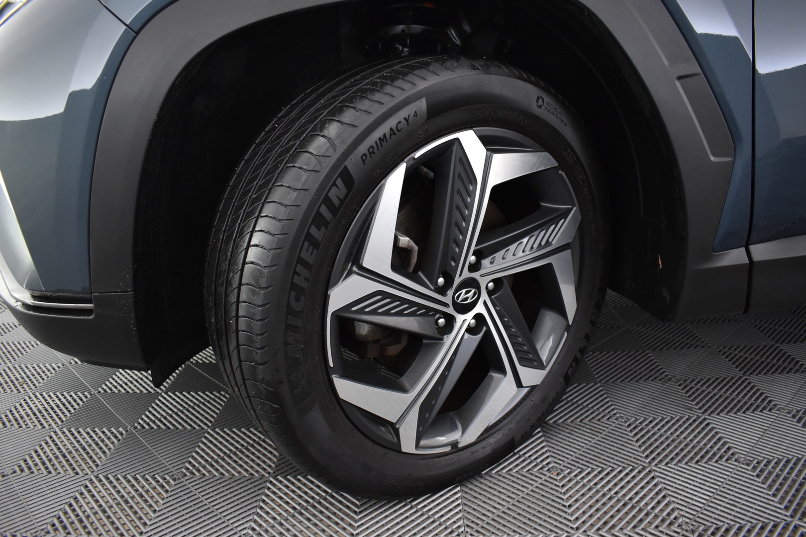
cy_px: 268
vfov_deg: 47.9
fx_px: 604
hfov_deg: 67.4
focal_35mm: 27
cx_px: 403
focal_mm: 18
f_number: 3.5
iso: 1400
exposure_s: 1/30
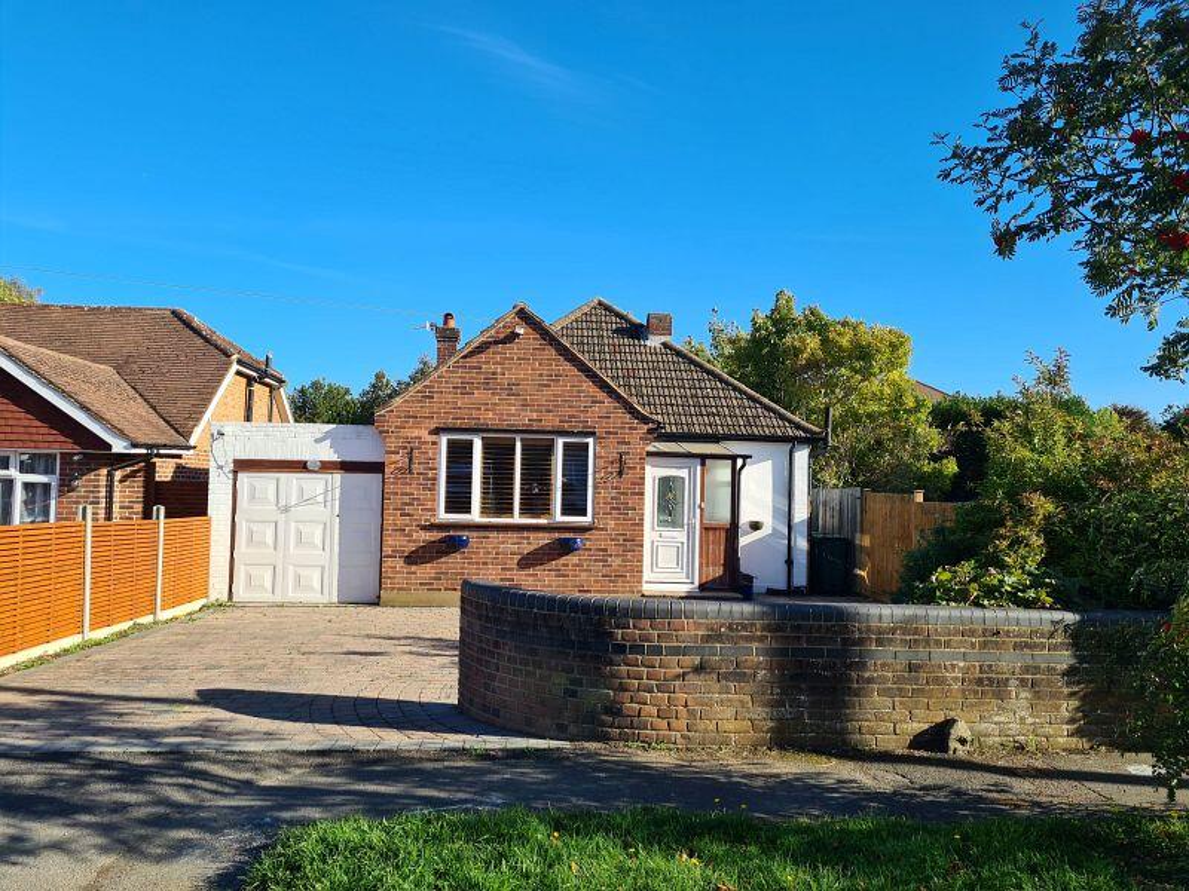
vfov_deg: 53.1
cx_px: 594
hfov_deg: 67.3
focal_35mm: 26
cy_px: 446
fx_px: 893
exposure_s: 1/1604
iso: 50
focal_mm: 5.4
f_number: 1.8
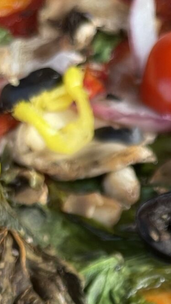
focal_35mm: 109
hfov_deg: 10.9
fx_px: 879
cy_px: 438
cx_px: 223
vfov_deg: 17.8
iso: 32
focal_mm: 4.2
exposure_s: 1/421
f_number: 1.6
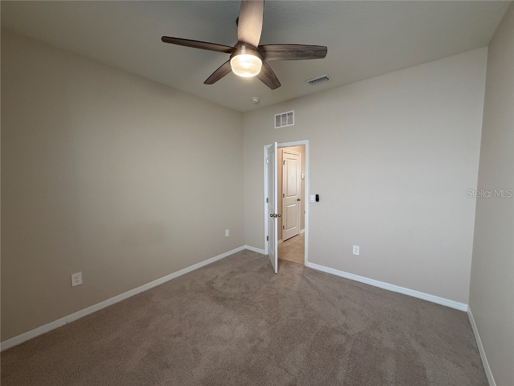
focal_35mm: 14
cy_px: 193
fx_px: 208
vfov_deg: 85.7
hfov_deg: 102.1
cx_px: 257
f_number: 2.2
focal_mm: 2.22
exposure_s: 1/120
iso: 250
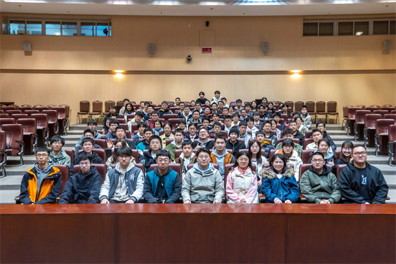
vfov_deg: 38.4
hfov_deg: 55.1
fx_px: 379
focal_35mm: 34
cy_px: 132
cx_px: 198
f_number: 4
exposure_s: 1/160
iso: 2000
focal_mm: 23
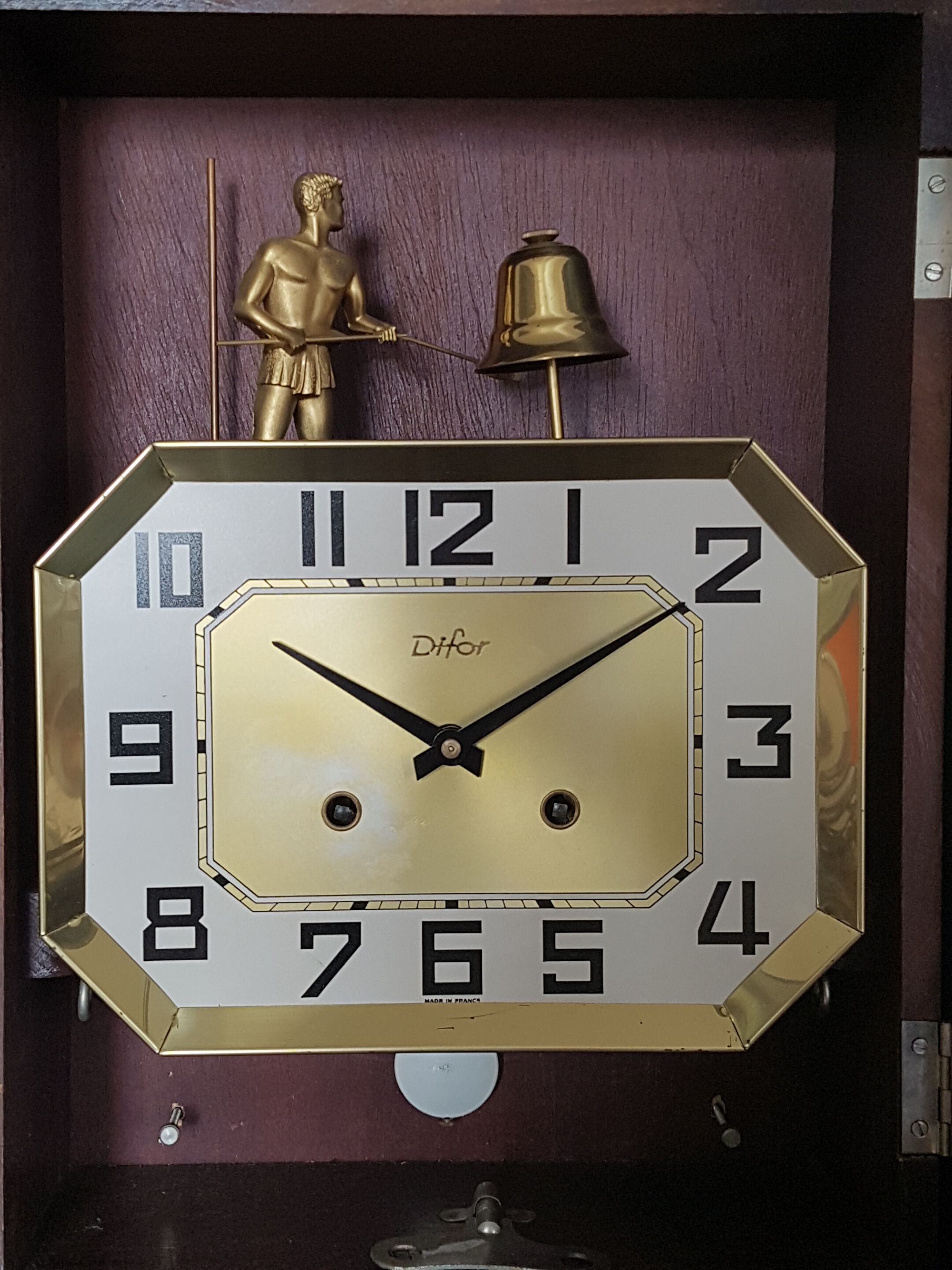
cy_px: 635
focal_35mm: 26
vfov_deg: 67.3
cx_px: 476
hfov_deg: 53.1
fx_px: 953
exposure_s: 1/60
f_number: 1.7
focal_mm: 4.2
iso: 80
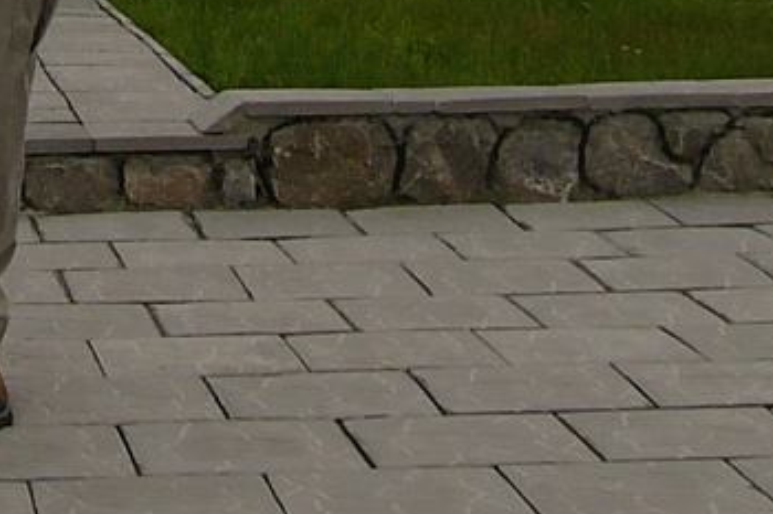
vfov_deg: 8.6
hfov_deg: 13.5
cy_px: -620
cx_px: -141
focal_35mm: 148
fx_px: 3176
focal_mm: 6
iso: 50
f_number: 4
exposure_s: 1/250
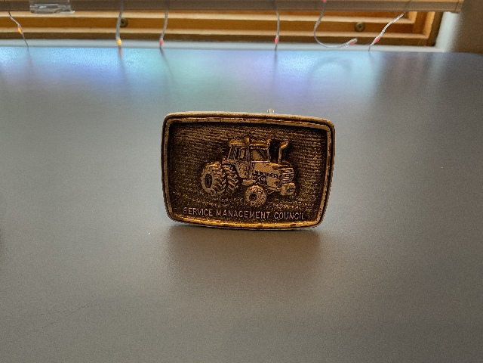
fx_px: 405
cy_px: 182
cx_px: 242
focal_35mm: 29
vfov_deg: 48.2
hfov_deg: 61.7
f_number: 1.8
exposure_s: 1/60
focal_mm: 3
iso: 64
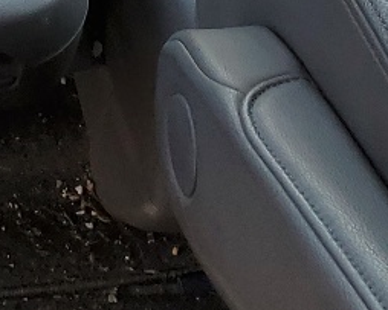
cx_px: -238
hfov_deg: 11.4
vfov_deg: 8.9
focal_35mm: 160
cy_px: -388
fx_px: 1837
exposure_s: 1/250
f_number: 1.5
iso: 50
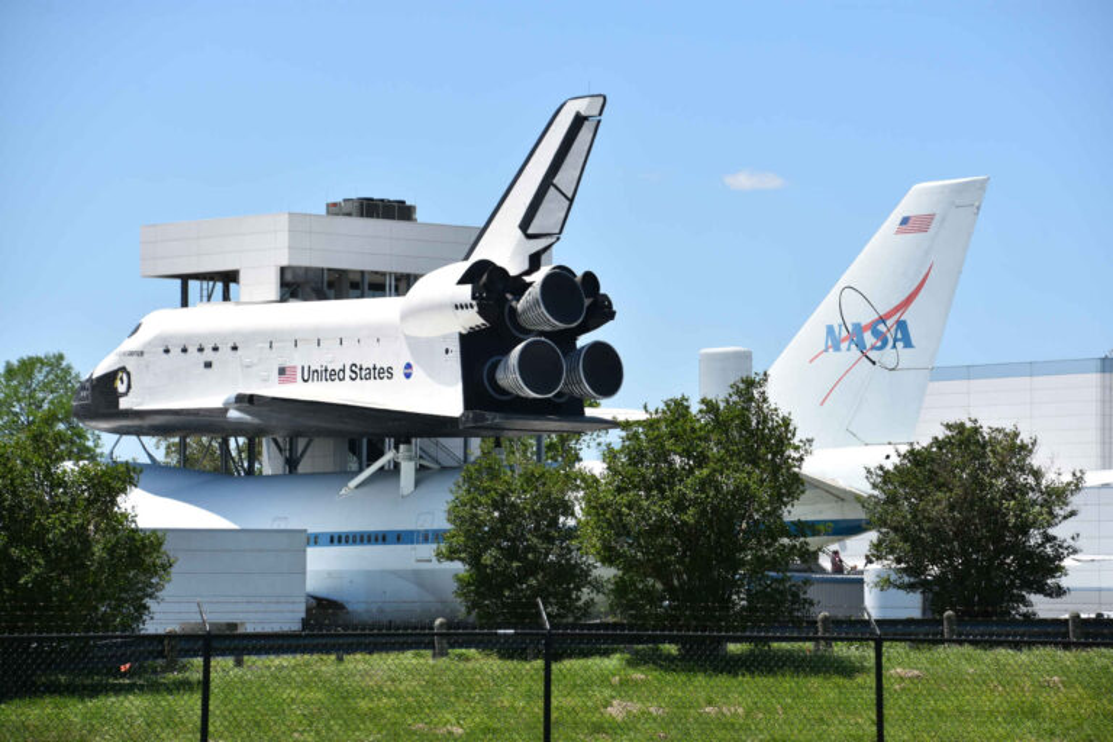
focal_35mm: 165
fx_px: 5101
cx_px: 556
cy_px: 371
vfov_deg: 8.3
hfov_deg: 12.5
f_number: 8
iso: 220
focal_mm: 110
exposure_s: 1/1000
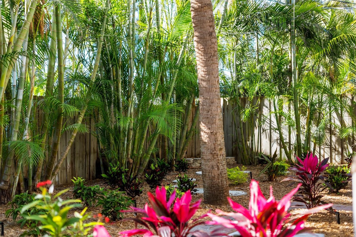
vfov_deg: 27.0
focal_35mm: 50
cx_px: 178
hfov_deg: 39.6
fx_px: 494
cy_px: 118
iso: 160
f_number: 2.5
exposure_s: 1/400
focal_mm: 50
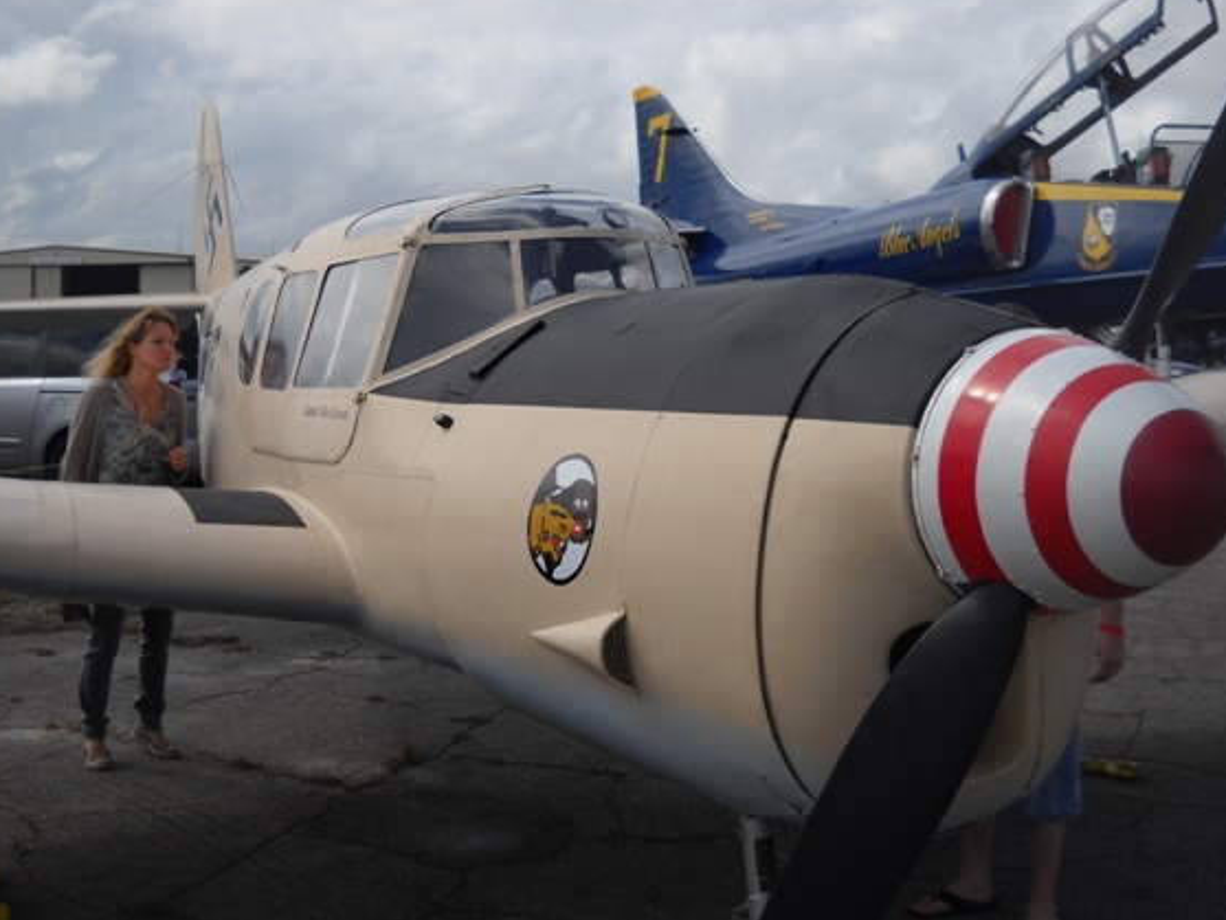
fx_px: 1665
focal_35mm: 47
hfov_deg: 40.4
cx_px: 573
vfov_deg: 30.9
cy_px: 446
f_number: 5.5
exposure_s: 1/458
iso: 64
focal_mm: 6.72
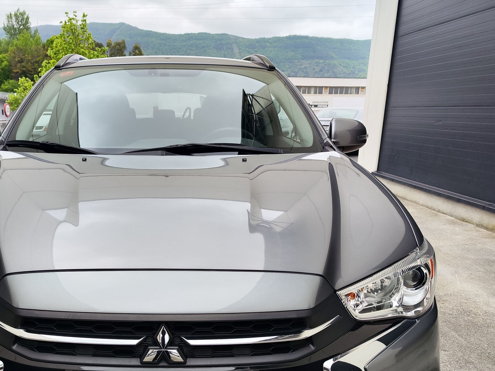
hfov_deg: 52.8
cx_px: 160
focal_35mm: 34
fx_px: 486
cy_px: 259
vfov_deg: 41.0
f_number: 1.69
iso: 51
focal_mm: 7.01
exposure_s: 1/324
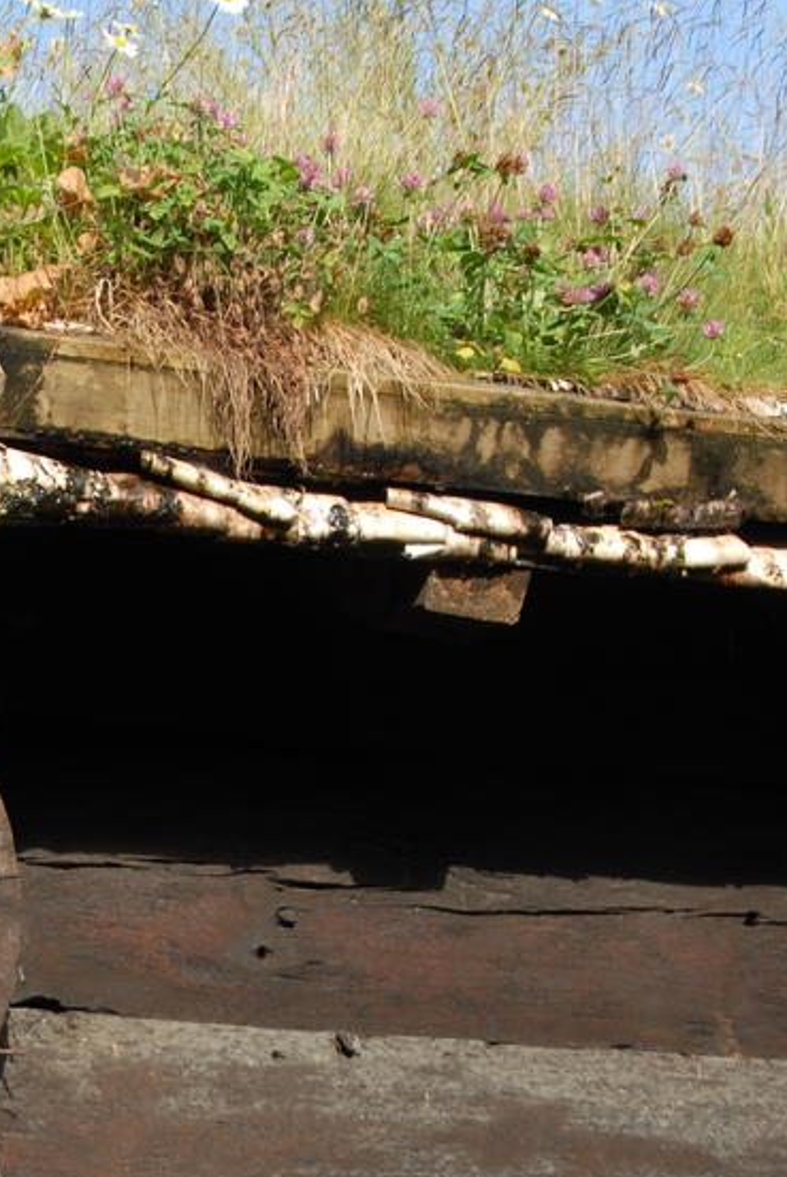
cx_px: 46
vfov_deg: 20.0
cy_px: 868
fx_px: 3308
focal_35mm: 101
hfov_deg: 13.4
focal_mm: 31
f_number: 5.6
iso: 100
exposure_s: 1/125
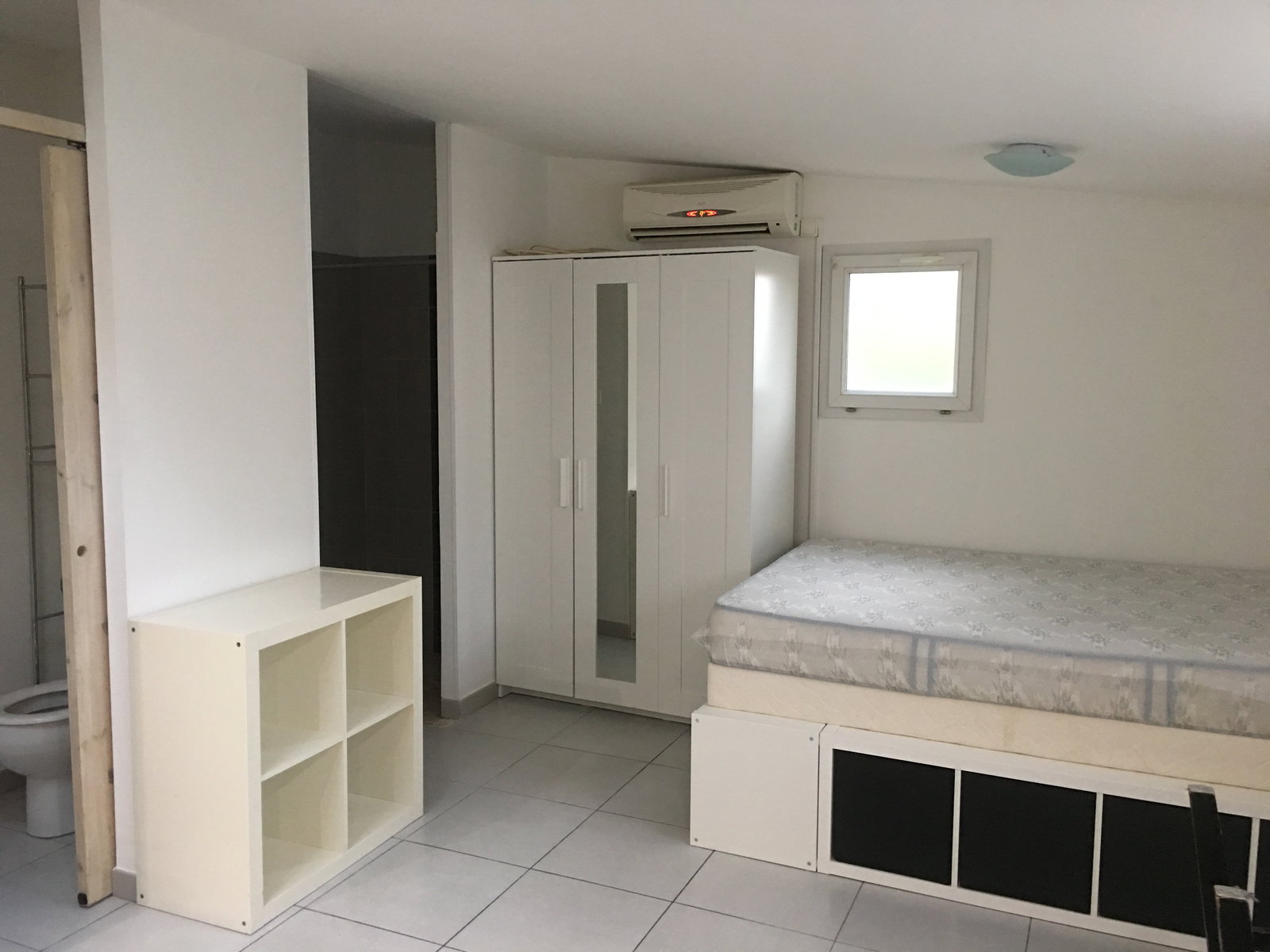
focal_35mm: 29
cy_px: 476
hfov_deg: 61.7
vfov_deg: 48.2
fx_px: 1064
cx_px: 635
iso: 125
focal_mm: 4.15
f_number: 2.2
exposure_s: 1/17
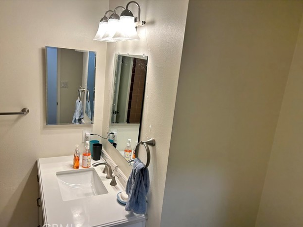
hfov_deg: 65.3
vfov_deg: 51.3
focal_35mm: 27
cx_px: 155
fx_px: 236
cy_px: 117
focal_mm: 5.7
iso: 50
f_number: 1.5
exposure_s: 1/120
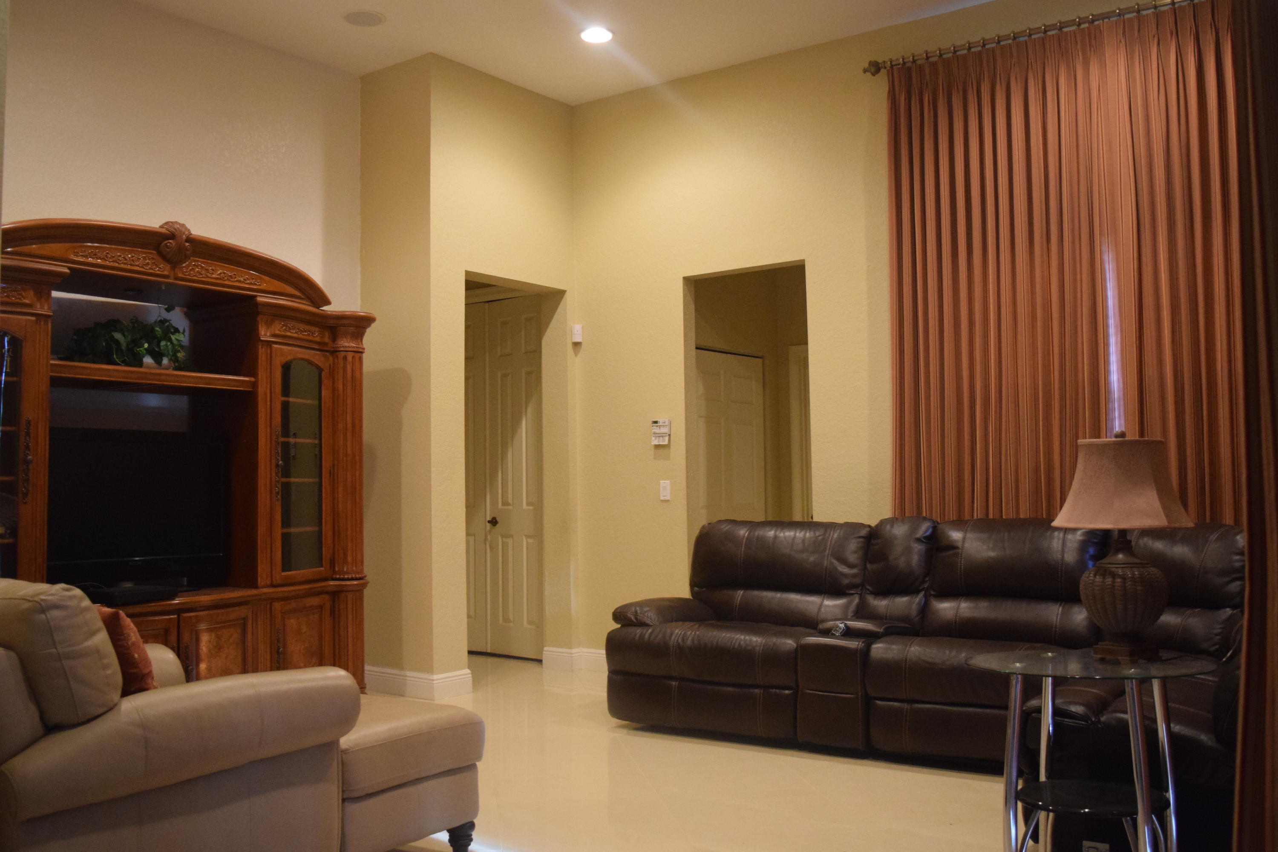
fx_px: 1171
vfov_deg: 40.0
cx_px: 639
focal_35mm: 33
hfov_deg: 57.2
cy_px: 426
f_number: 3.8
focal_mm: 22
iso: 2800
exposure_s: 1/60
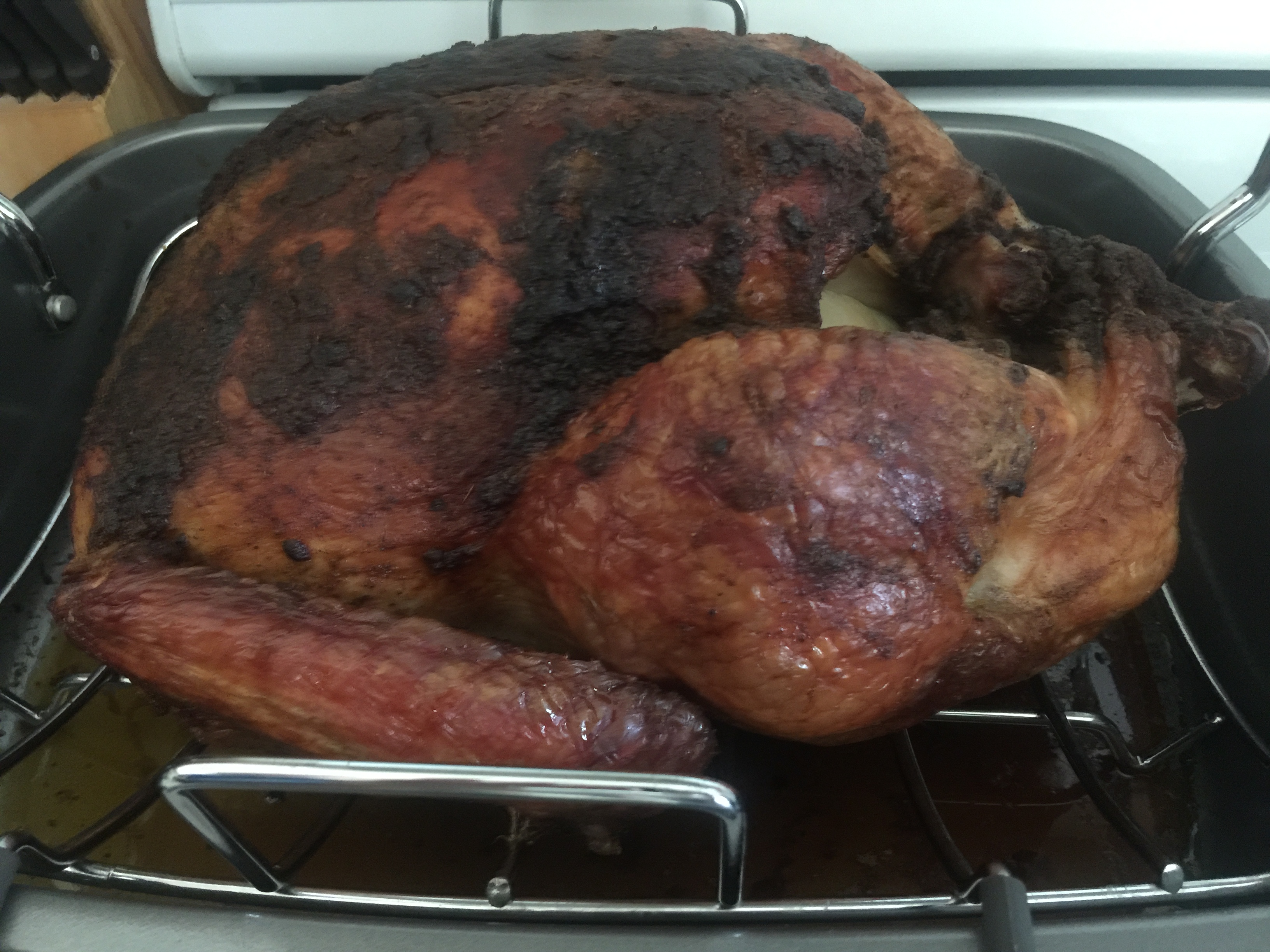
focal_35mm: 29
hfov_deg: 61.7
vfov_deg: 48.2
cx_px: 635
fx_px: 1064
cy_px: 476
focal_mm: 4.15
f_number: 2.2
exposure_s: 1/4
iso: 125
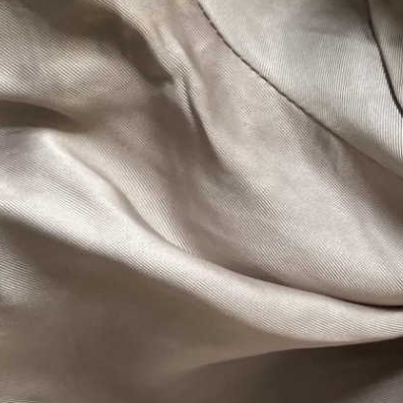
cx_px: 500
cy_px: -29
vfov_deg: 15.7
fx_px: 1423
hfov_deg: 15.5
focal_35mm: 108
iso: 125
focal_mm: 4.2
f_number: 1.6
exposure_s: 1/69
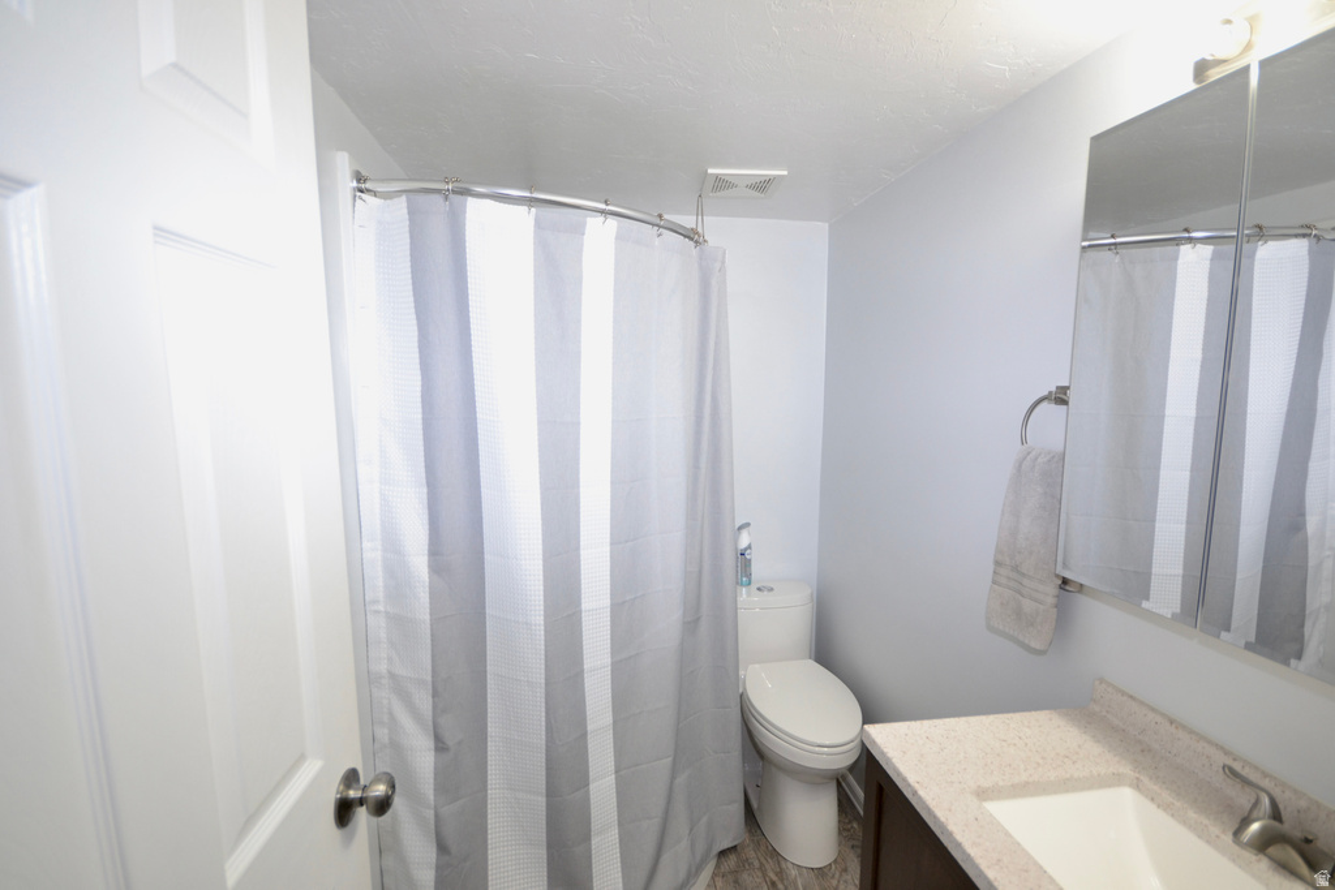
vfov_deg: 77.3
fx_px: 556
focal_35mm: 15
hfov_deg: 100.4
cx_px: 668
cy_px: 445
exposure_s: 1/80
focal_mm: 10
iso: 400
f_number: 4.5
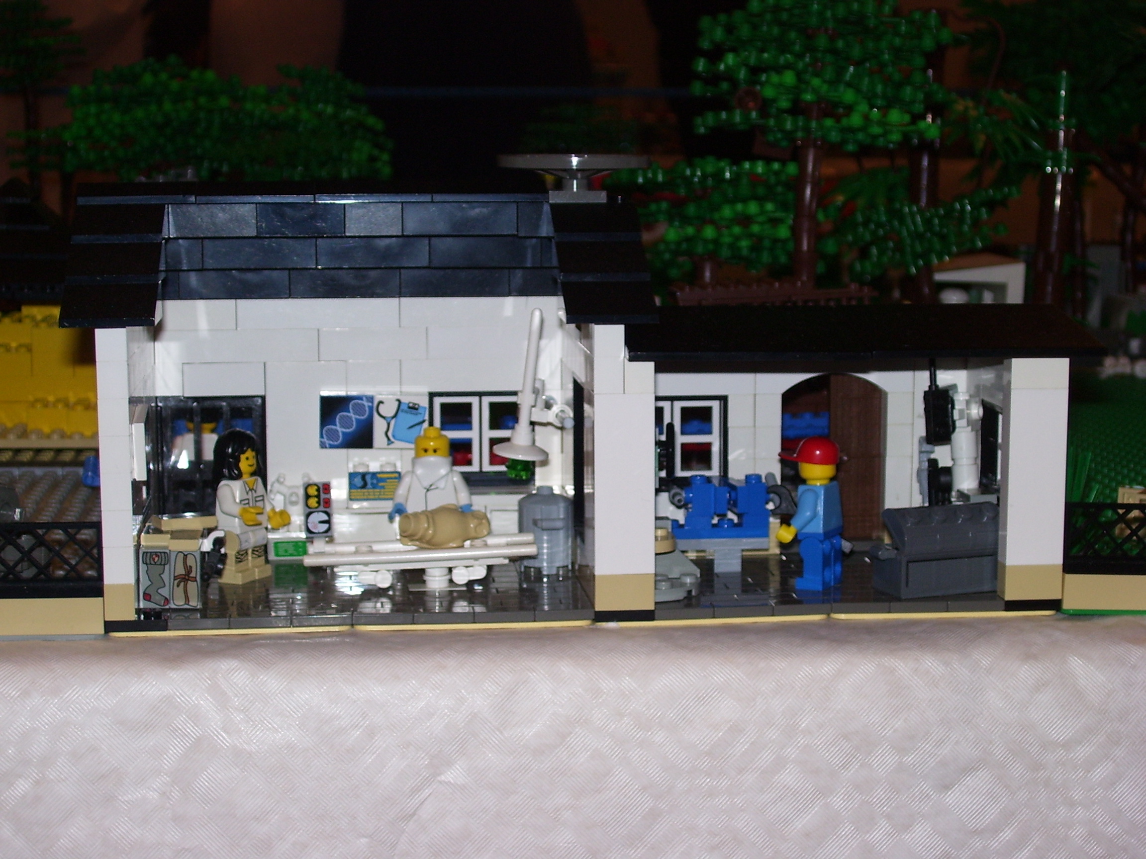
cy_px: 430
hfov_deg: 27.8
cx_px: 573
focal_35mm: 70
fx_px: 2317
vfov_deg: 21.0
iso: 80
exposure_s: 1/90
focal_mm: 11.6
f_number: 4
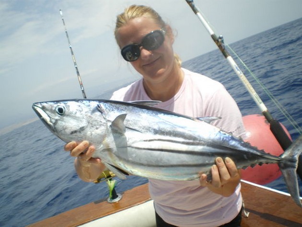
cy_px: 114
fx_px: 314
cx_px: 151
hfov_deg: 51.4
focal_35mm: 36
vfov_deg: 39.6
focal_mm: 6.3
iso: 50
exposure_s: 1/500
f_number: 4.6
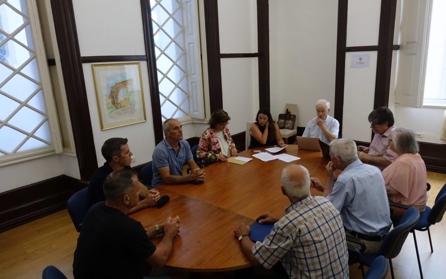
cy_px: 141
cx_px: 228
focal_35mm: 25
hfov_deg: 72.5
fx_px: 304
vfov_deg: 49.3
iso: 2000
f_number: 4
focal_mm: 8.8
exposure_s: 1/250
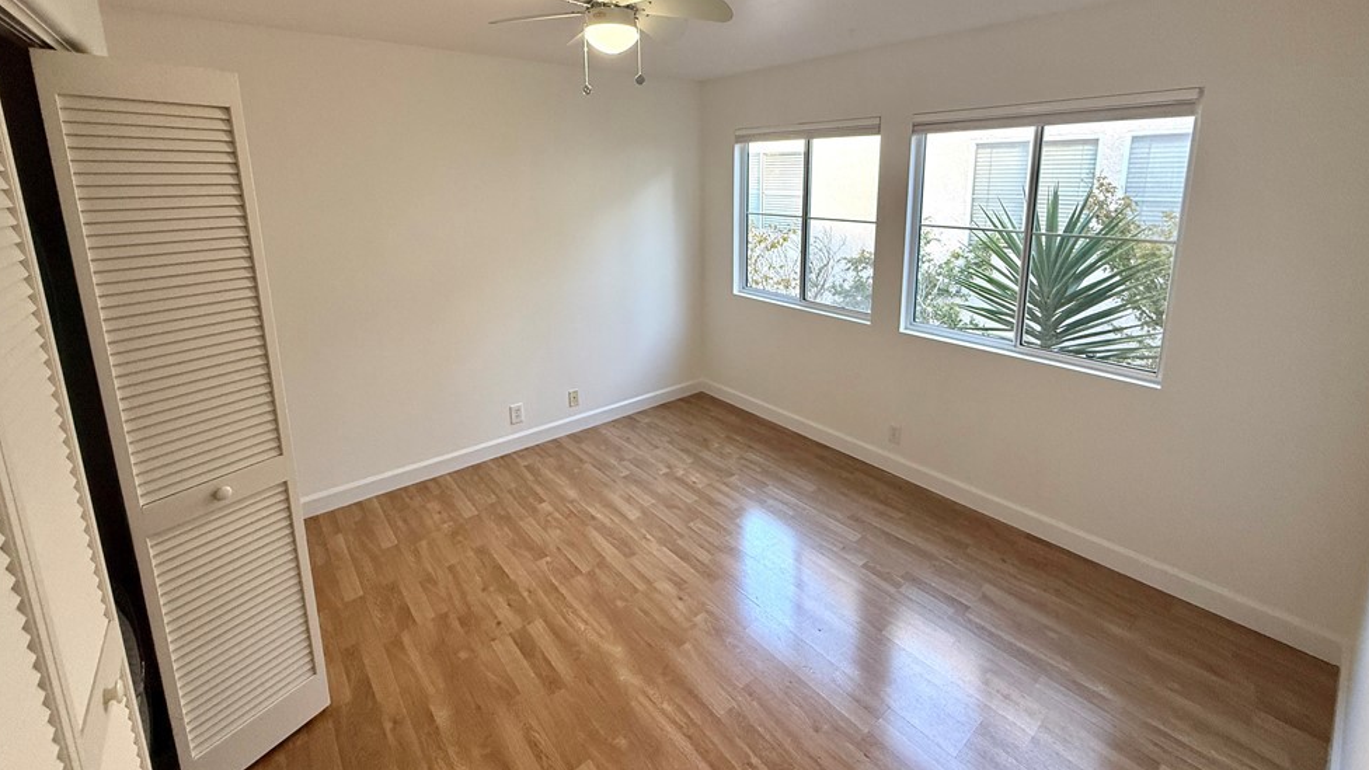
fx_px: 581
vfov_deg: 65.9
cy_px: 279
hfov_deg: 99.4
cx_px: 701
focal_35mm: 16
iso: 160
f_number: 2.2
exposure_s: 1/120
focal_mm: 2.22
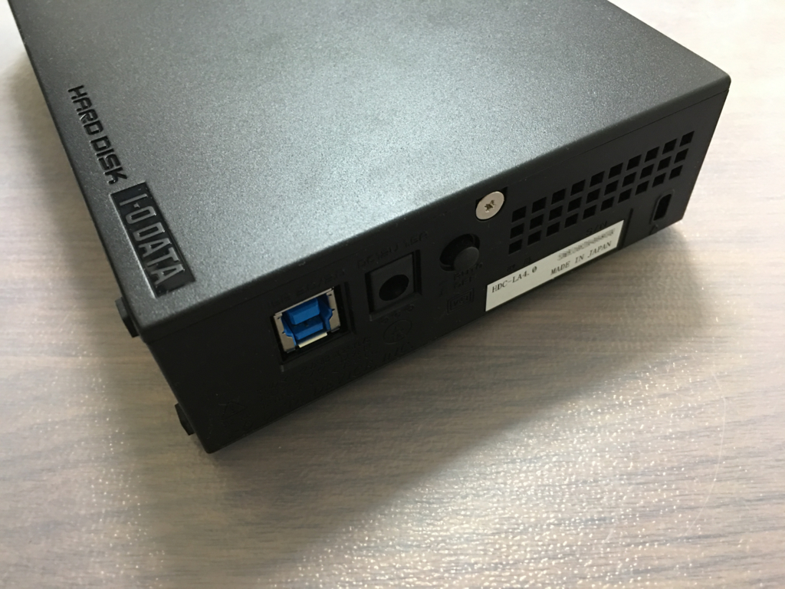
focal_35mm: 29
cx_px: 392
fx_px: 658
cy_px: 294
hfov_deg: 61.7
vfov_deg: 48.2
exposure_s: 1/10
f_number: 2.2
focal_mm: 4.15
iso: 80
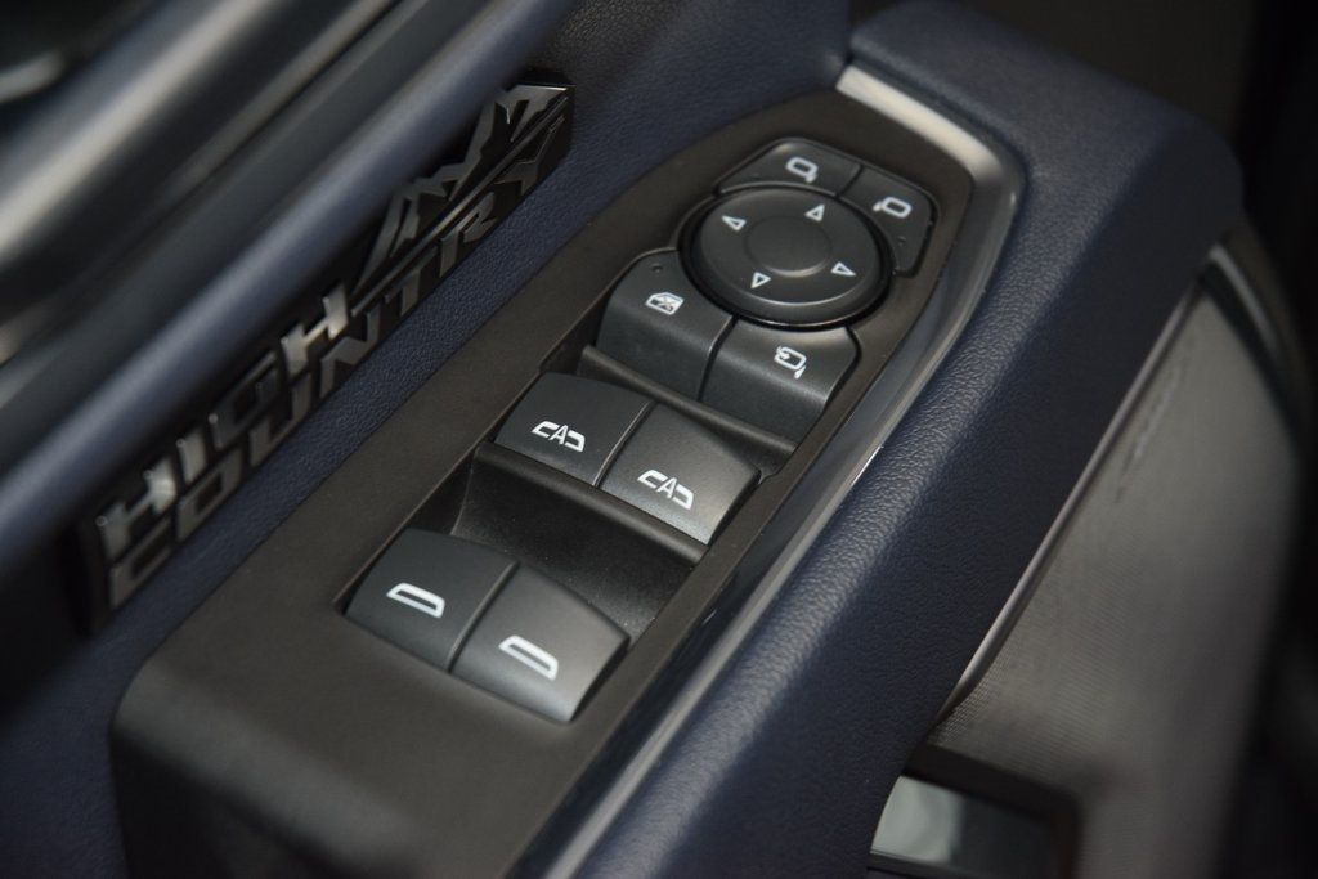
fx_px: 3844
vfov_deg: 13.0
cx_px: 659
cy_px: 440
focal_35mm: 105
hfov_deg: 19.5
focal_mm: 70
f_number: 4.5
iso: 1250
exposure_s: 1/60
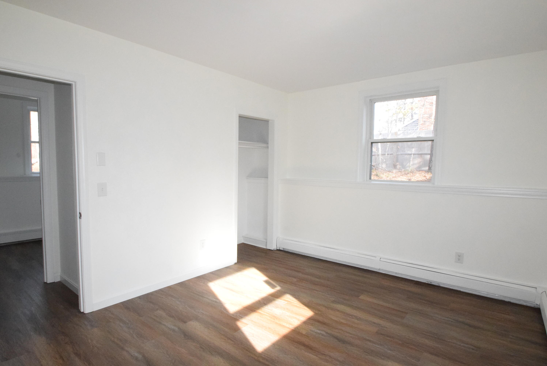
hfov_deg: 90.0
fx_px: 274
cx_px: 274
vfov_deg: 67.5
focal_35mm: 18
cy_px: 183
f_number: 20
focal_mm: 12
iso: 6400
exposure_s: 1/200
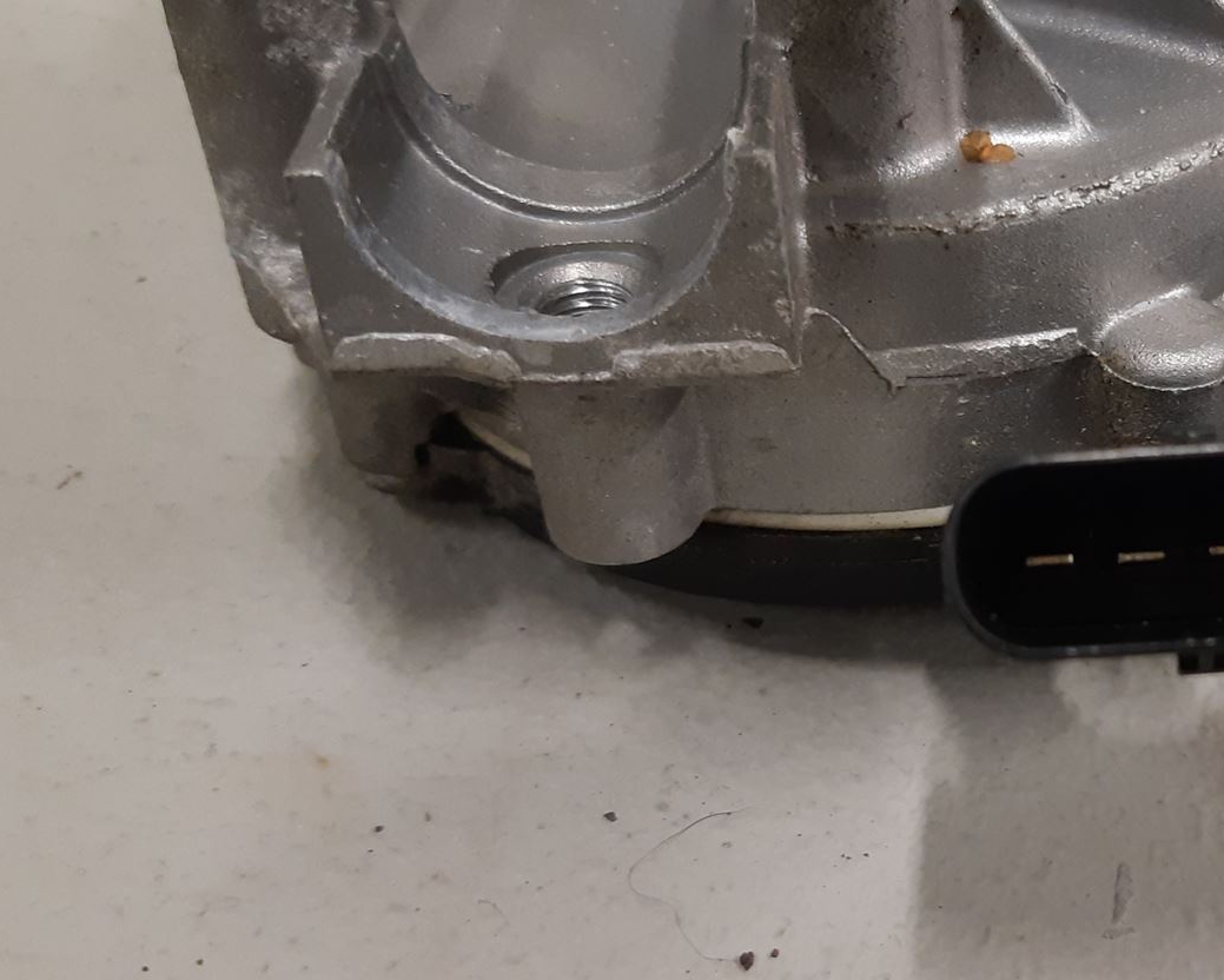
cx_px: 1132
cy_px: 490
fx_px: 1812
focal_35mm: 50
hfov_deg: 34.9
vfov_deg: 30.3
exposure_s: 1/60
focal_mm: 3.93
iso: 200
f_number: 1.7
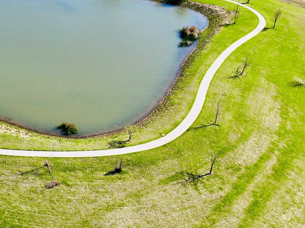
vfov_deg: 26.3
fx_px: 476
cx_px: -14
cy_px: 31
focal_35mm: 54
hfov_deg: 32.2
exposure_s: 1/2000
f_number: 2.8
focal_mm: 12.29
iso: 140
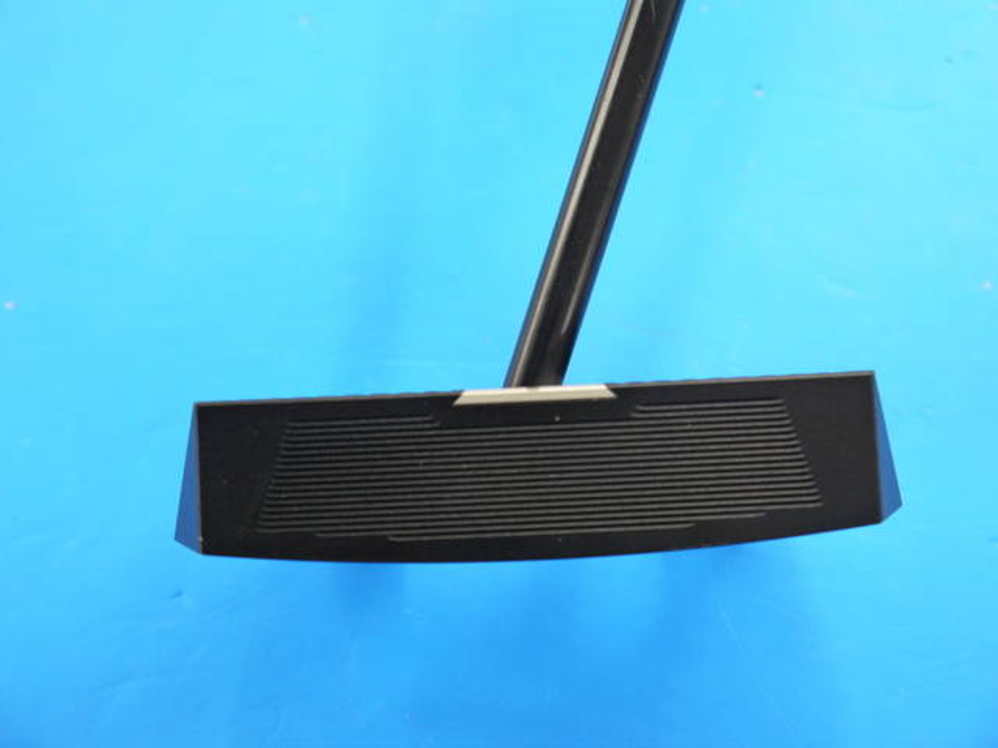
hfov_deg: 39.7
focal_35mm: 48
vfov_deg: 30.3
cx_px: 499
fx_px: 1384
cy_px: 374
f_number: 4.5
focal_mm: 24
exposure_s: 1/80
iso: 800
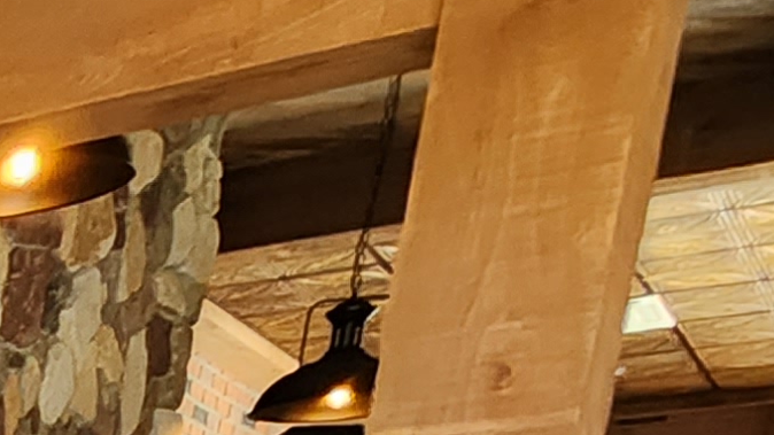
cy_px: 1190
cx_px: -1380
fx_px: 1724
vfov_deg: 11.0
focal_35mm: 84
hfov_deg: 12.6
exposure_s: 1/60
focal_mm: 2.2
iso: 250
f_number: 2.2
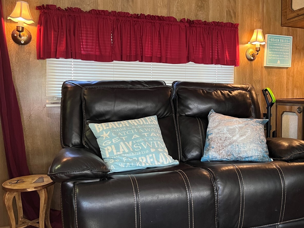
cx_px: 189
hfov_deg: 52.1
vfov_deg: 40.7
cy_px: 112
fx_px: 307
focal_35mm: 35
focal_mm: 5.7
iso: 500
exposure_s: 1/60
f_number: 1.5
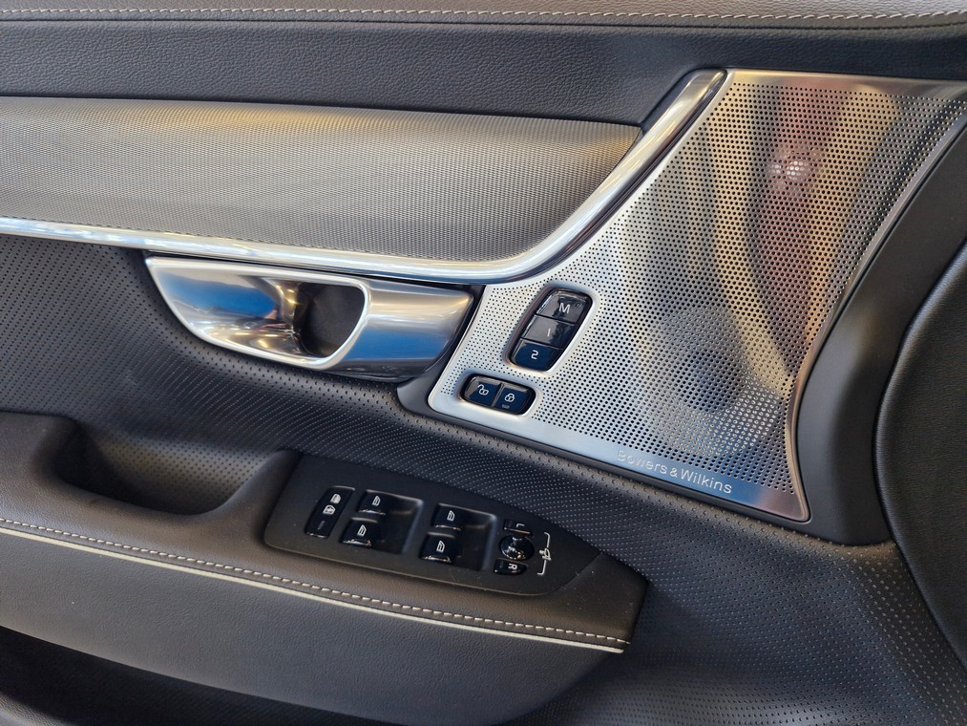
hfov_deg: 73.9
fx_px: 643
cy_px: 363
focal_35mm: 23
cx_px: 484
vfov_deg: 58.9
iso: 250
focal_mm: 5.54
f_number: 1.8
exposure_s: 1/100
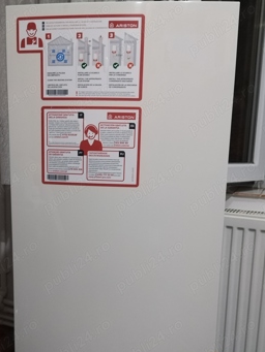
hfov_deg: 41.7
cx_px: 113
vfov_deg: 53.7
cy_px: 204
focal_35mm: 34
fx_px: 347
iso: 1620
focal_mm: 6.24
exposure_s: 1/20
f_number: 1.8
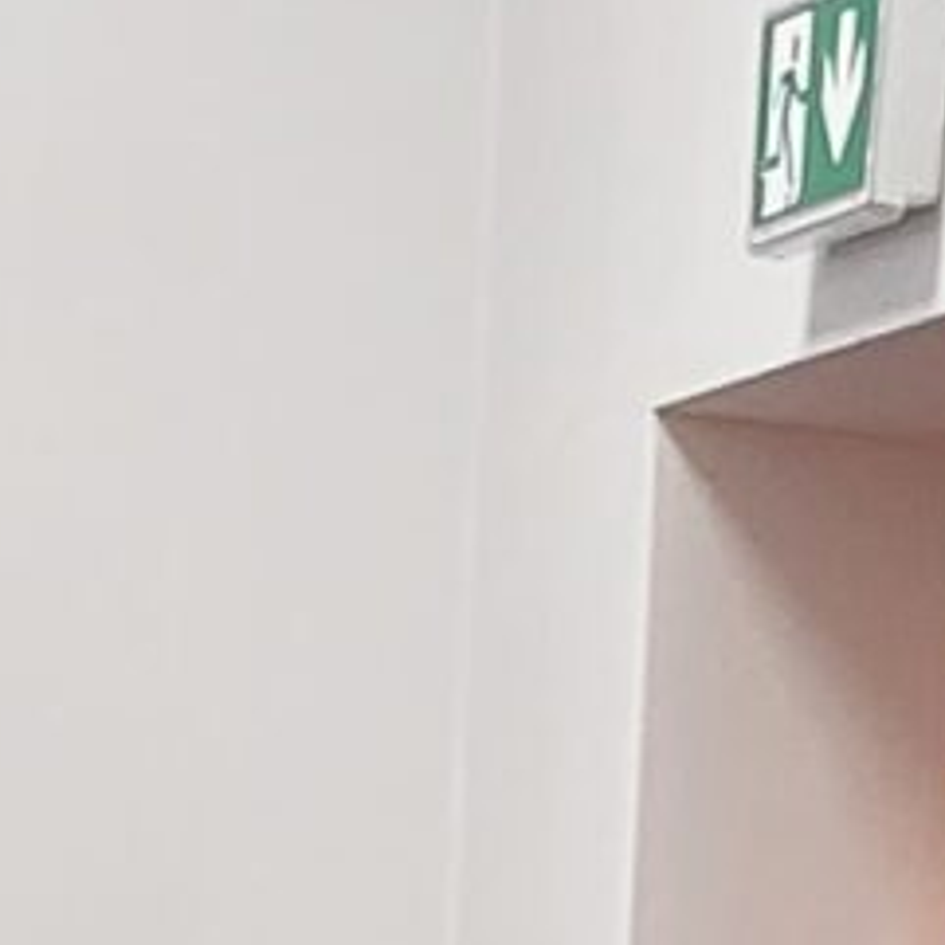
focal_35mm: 244
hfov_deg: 7.2
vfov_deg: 5.8
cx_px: 816
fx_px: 7536
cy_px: 4094
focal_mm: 4.25
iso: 200
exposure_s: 1/100
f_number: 1.8
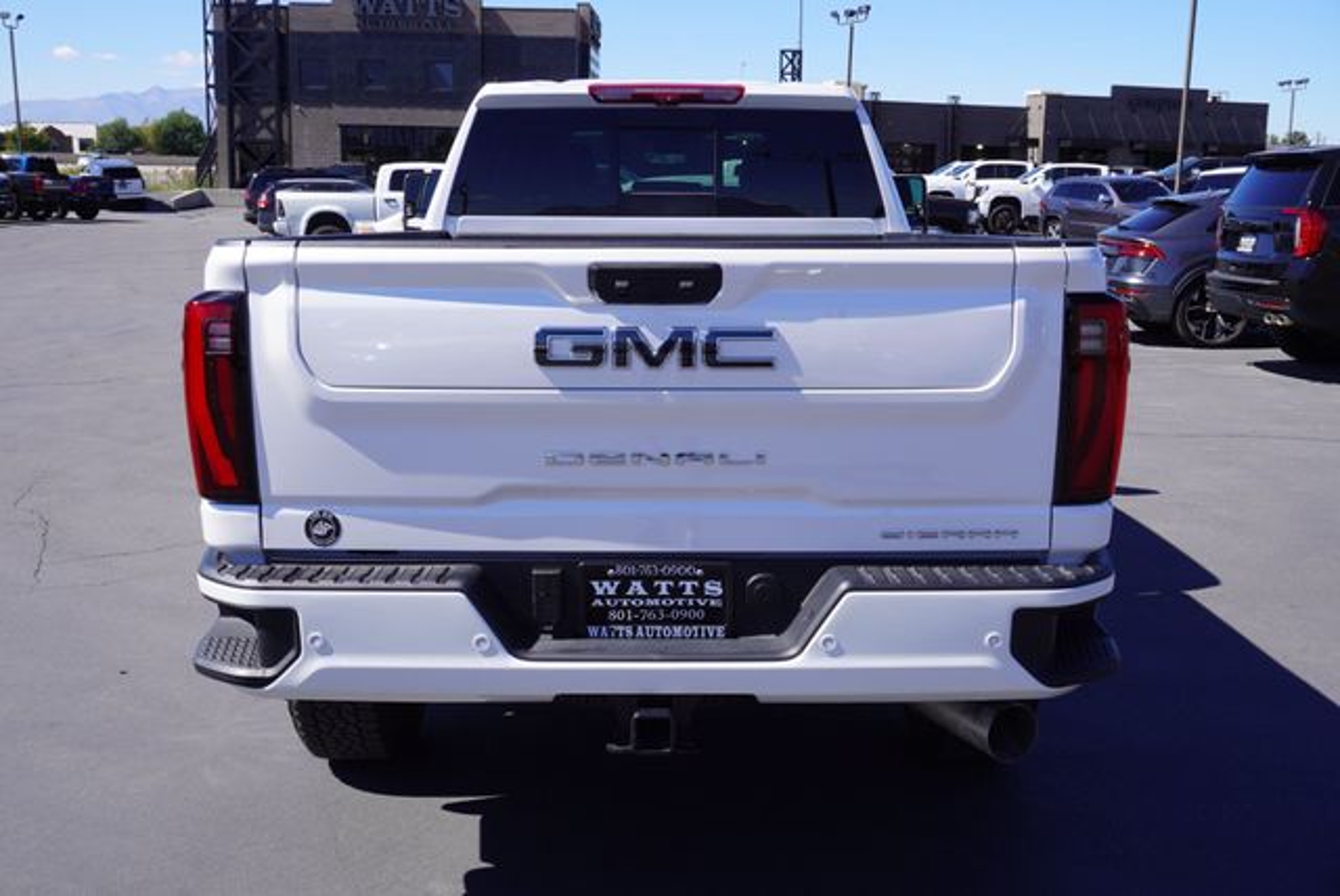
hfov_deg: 51.2
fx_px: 1397
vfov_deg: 35.6
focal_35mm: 38
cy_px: 448
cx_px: 670
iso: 100
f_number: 10
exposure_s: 1/125
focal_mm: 25
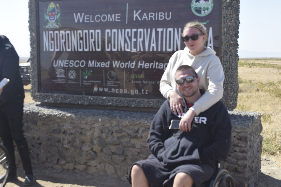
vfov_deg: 28.1
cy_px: 94
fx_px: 375
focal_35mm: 48
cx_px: 140
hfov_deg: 41.1
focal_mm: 32
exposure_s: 1/250
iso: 220
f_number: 8
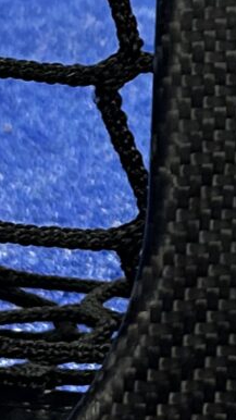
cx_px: 469
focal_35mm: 188
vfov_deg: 11.4
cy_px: 120
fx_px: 2092
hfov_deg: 6.3
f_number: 1.5
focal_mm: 5.7
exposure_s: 1/50
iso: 160
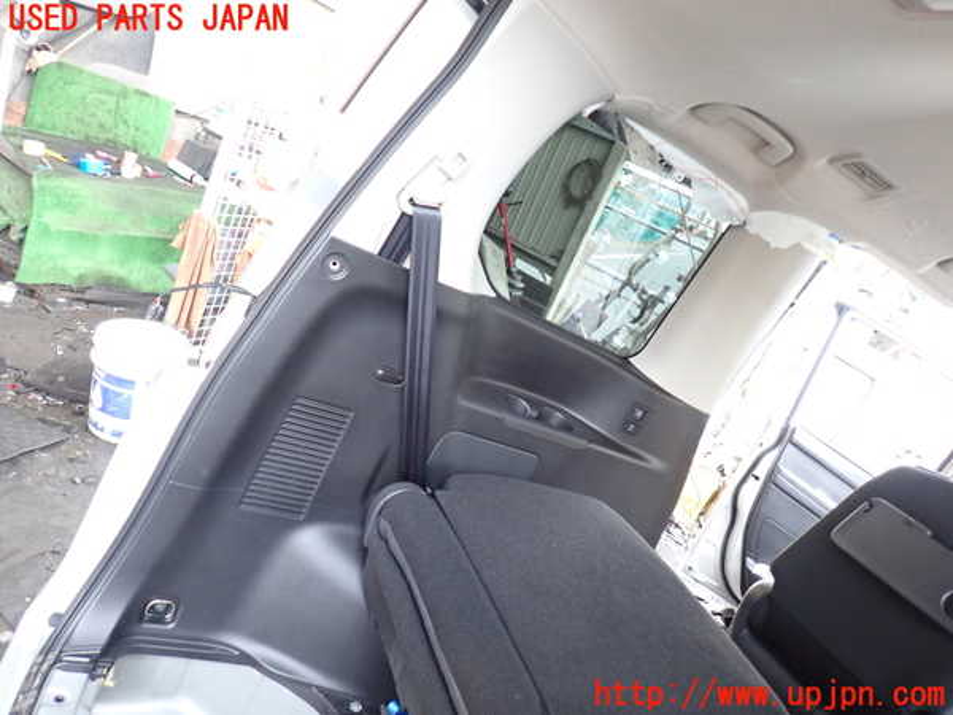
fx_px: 688
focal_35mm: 25
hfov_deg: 69.4
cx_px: 476
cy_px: 358
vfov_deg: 54.9
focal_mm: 4.5
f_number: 2
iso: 400
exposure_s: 1/30
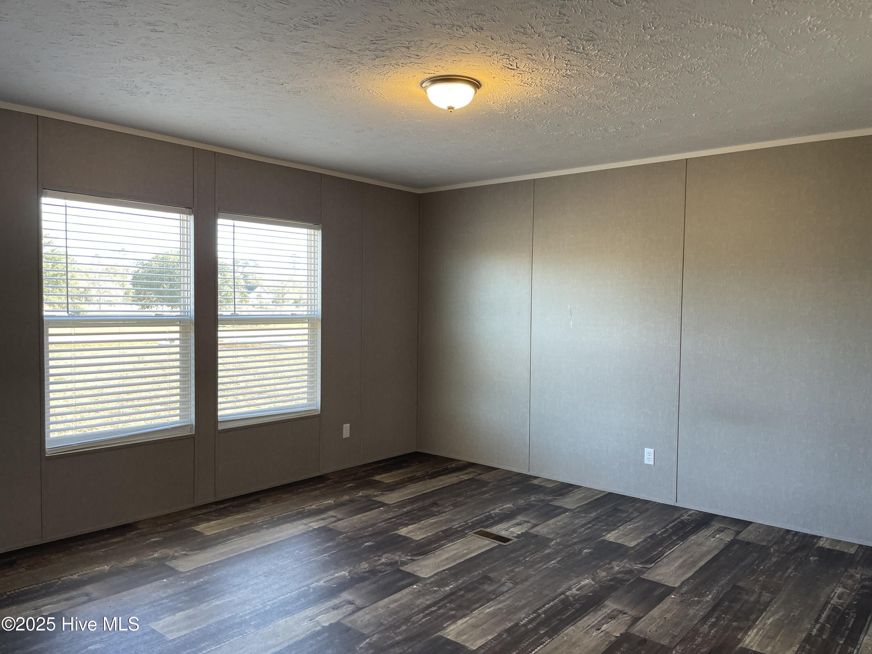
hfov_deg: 67.3
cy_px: 327
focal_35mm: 26
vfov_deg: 53.1
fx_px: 655
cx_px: 436
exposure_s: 1/120
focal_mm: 5.1
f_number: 1.6
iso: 100
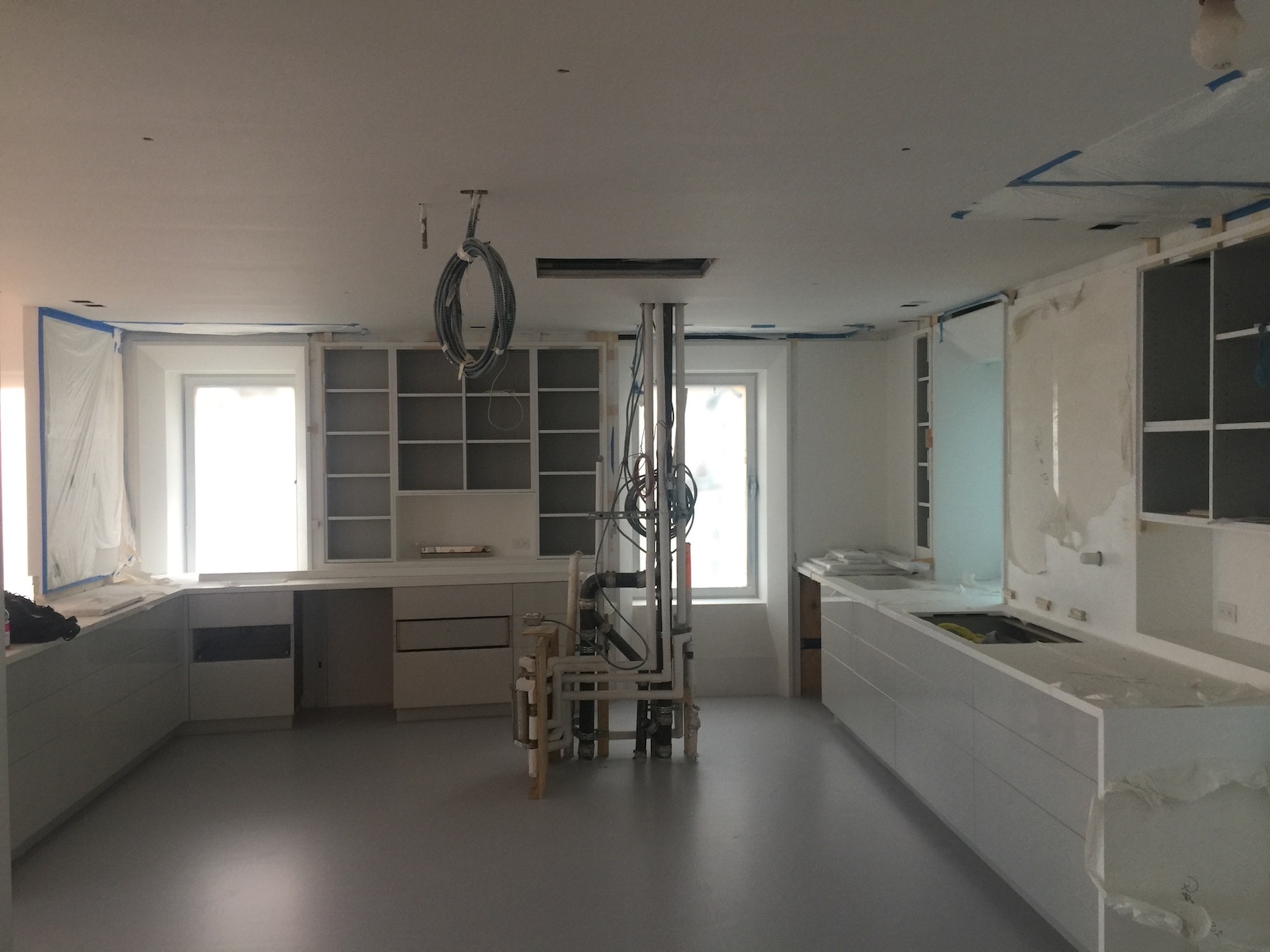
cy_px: 476
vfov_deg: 48.2
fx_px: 1064
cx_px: 635
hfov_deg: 61.7
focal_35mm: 29
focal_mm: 4.15
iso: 32
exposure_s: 1/30
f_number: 2.2
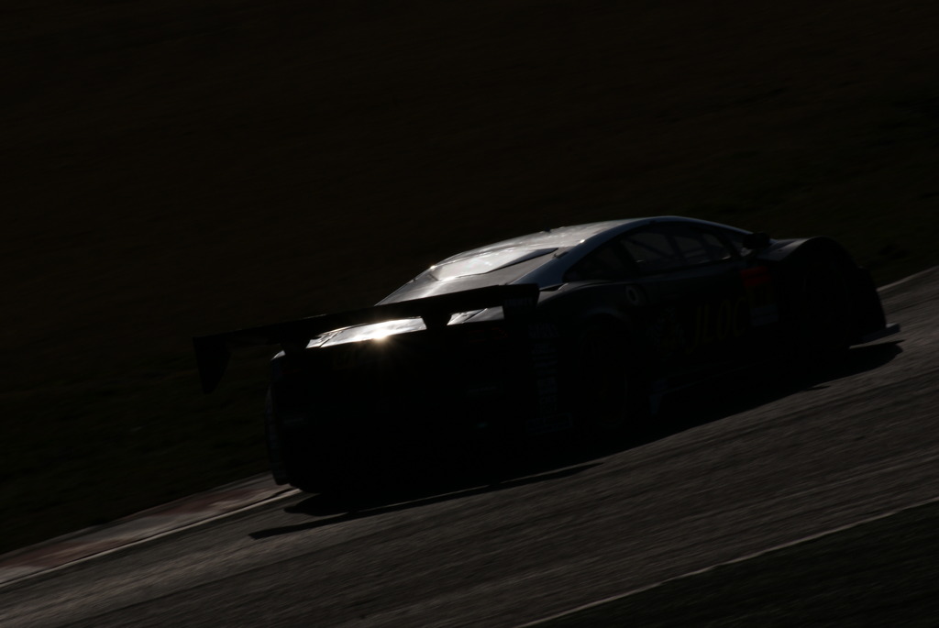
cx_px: 470
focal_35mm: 450
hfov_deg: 4.6
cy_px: 314
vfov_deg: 3.1
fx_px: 11749
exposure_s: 1/500
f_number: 29
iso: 100
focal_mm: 300
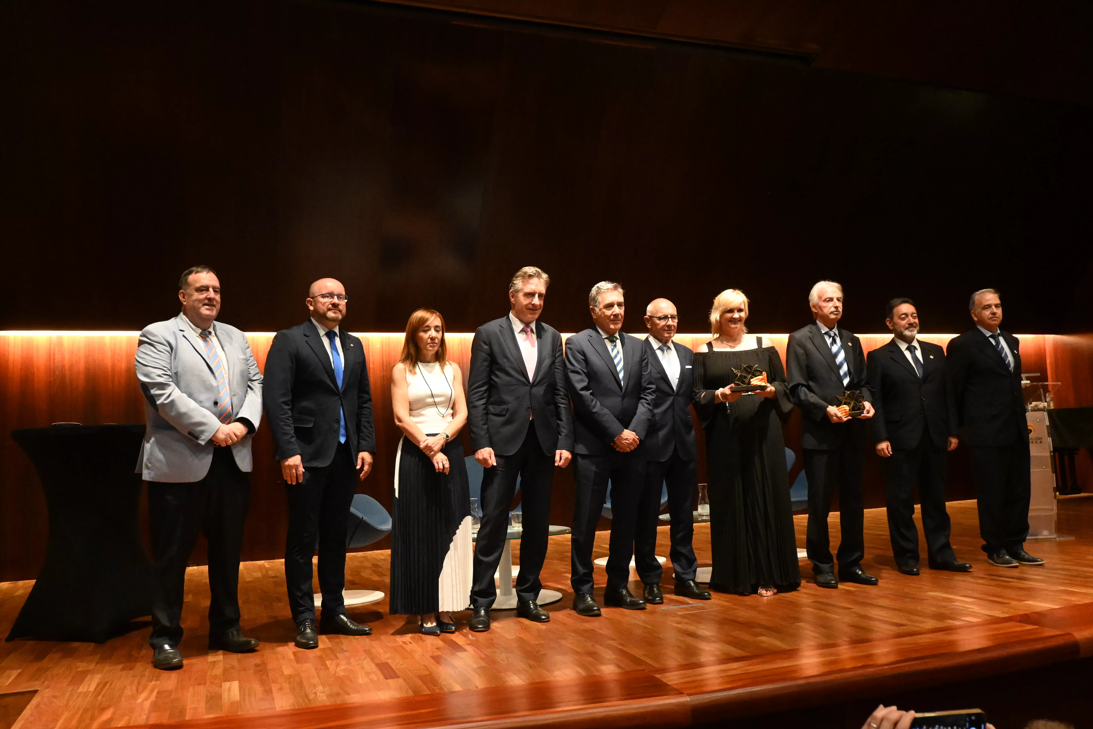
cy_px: 364
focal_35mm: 29
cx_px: 546
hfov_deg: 63.2
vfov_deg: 44.6
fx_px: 888
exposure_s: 1/80
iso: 6400
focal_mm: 19.5
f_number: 4.5
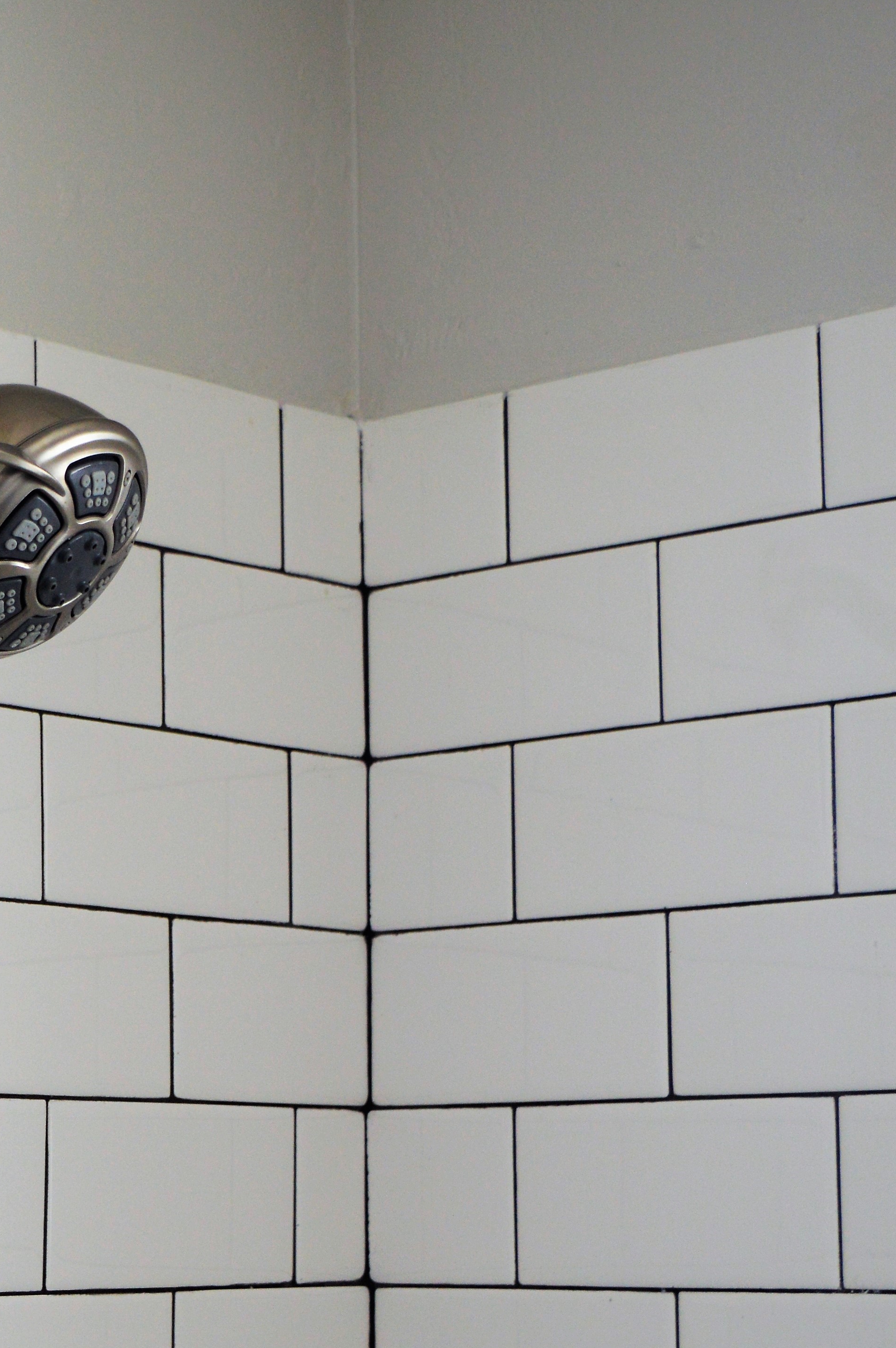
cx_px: -28
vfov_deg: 23.0
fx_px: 3291
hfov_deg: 15.2
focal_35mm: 88
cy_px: 916
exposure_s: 1/60
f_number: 4.2
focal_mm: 28
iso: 400
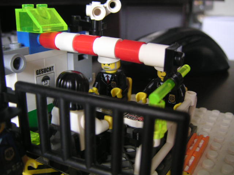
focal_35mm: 37
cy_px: 88
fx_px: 250
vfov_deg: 38.7
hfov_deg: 50.1
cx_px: 117
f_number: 2.8
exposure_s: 1/4
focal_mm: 5.7
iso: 100
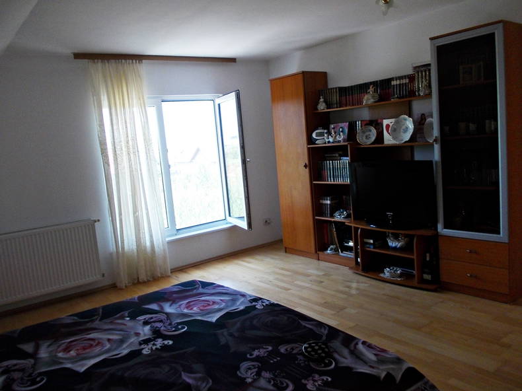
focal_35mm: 28
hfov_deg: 63.5
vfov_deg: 49.7
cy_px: 196
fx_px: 422
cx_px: 261
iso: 80
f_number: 2.7
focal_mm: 4
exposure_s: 1/80
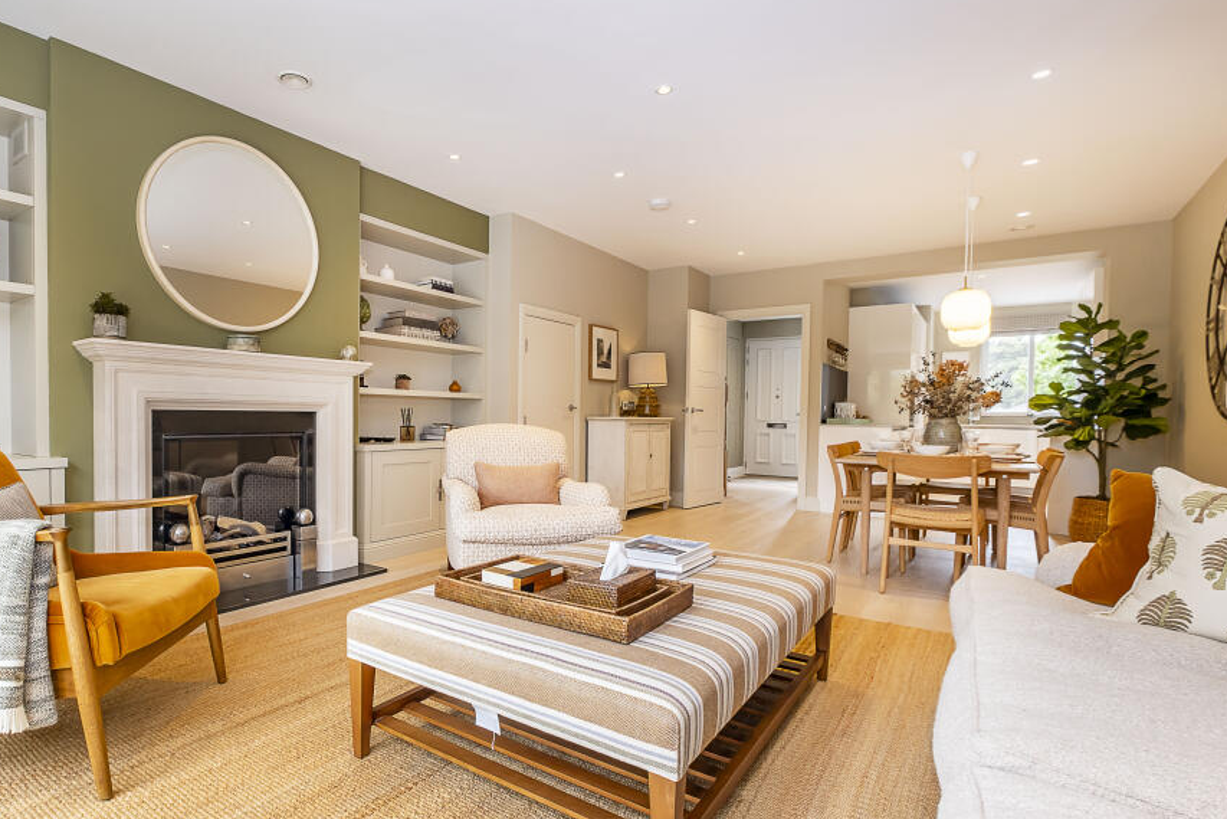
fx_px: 614
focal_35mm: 18
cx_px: 496
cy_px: 425
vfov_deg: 67.4
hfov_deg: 88.9
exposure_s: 1/20
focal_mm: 10
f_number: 7.1
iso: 250
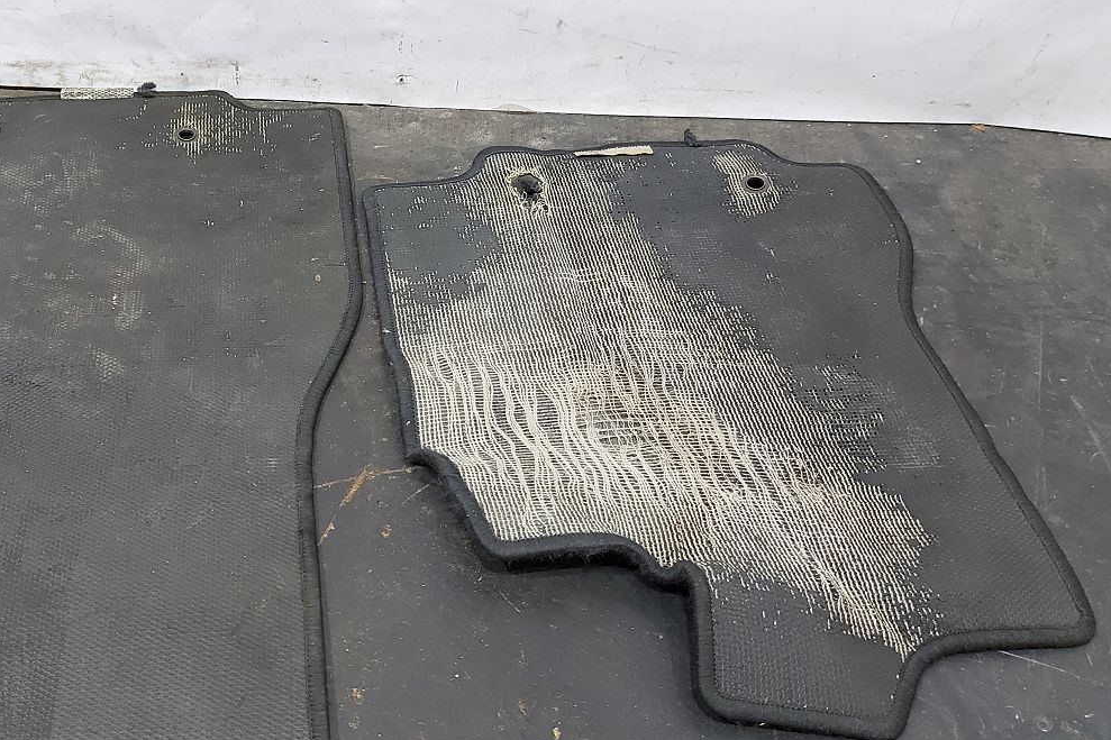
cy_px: 357
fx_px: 1080
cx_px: 345
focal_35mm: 35
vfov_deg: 37.8
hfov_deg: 53.1
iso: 250
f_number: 1.8
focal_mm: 5.23
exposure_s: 1/33
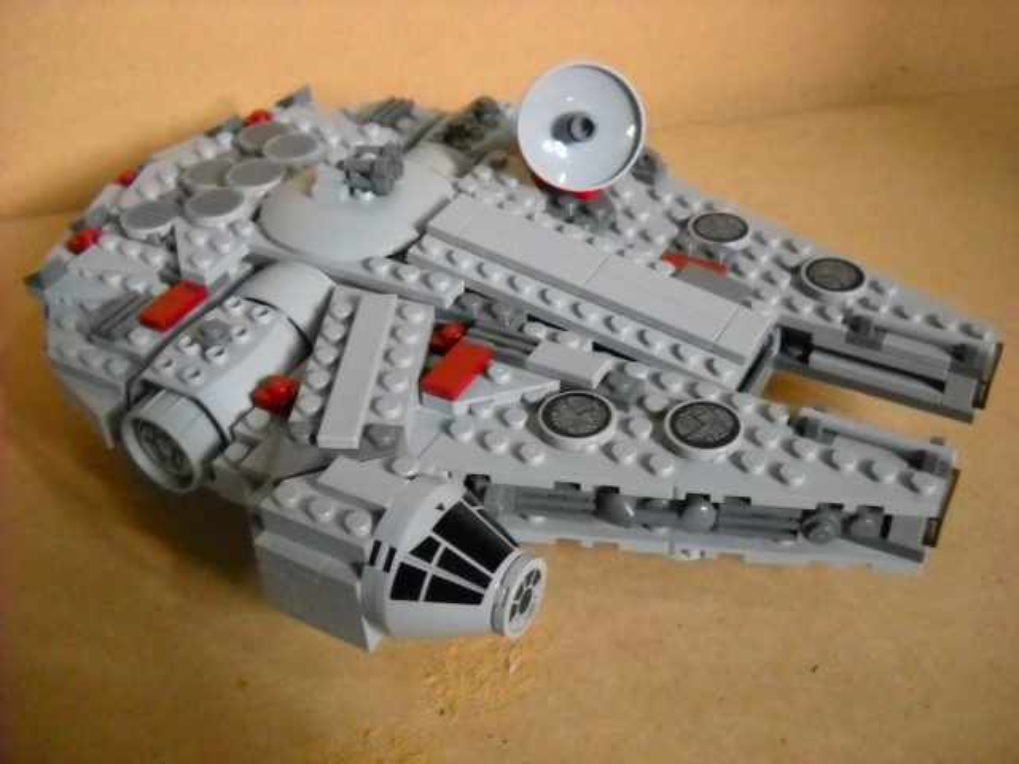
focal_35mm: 41
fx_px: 1207
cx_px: 510
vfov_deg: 35.1
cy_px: 382
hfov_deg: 45.8
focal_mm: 6.72
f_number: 3.1
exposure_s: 1/8
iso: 800
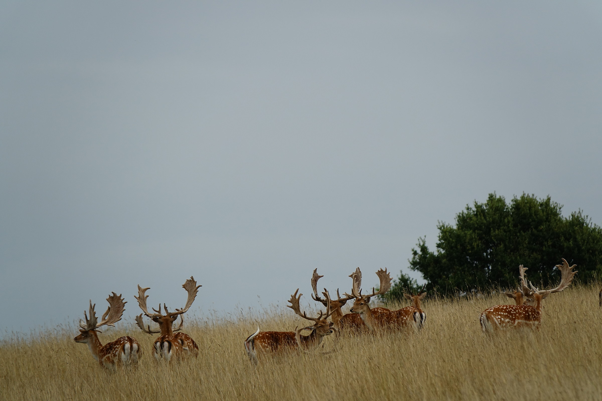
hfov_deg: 4.3
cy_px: 200
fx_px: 8110
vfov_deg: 2.8
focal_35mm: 485
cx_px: 301
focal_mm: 177.86
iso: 100
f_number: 4
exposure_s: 1/800
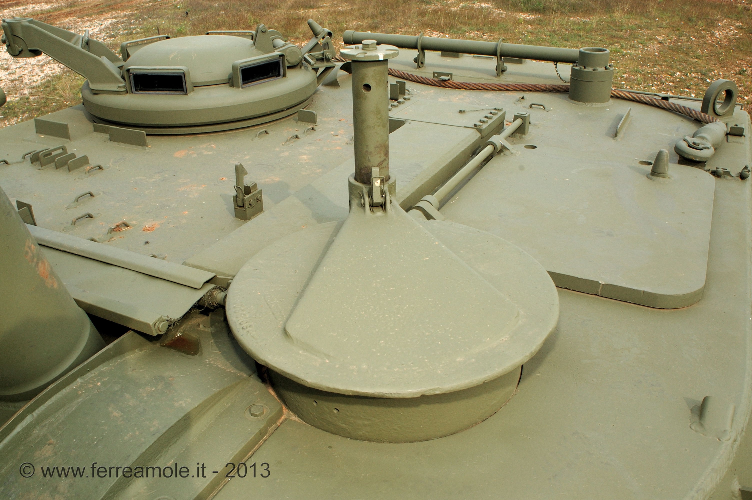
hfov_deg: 62.0
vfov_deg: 43.5
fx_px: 626
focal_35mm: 30
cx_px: 376
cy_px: 250
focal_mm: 20
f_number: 10
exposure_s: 1/200
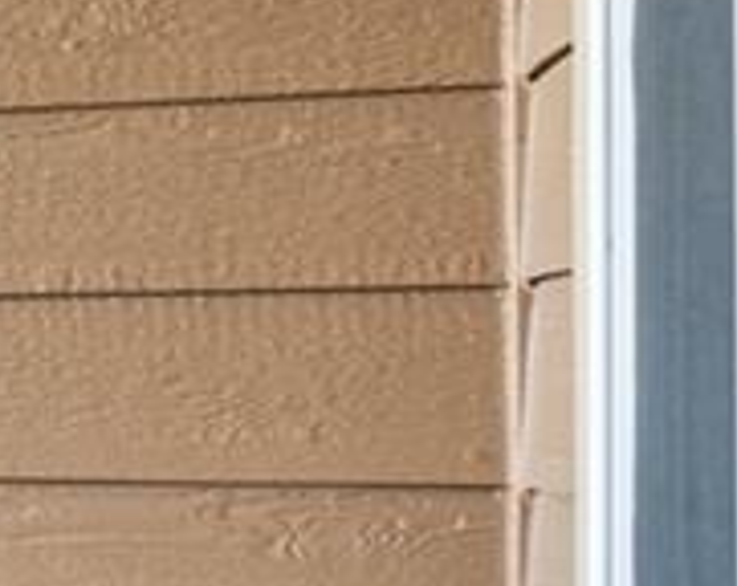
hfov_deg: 7.8
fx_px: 2895
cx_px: -2333
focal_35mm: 133
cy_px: 415
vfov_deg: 11.5
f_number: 8
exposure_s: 1/8
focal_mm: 16
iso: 400
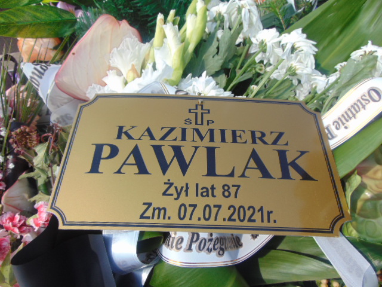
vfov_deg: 54.9
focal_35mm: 25
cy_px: 144
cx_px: 191
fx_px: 276
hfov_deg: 69.4
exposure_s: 1/200
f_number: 7.7
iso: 80
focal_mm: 4.5
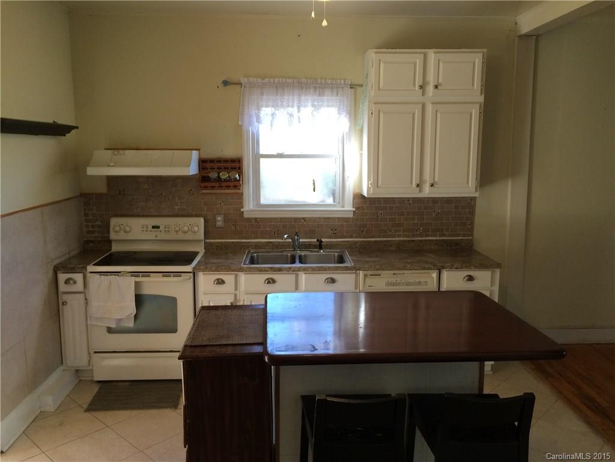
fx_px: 515
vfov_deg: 48.2
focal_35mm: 29
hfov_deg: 61.7
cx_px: 308
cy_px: 231
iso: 40
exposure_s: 1/30
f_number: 2.2
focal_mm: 4.15
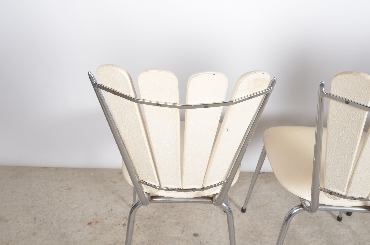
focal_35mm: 36
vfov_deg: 36.7
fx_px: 369
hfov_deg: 53.2
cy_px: 122
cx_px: 185
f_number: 11
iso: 100
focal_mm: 24
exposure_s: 1/125
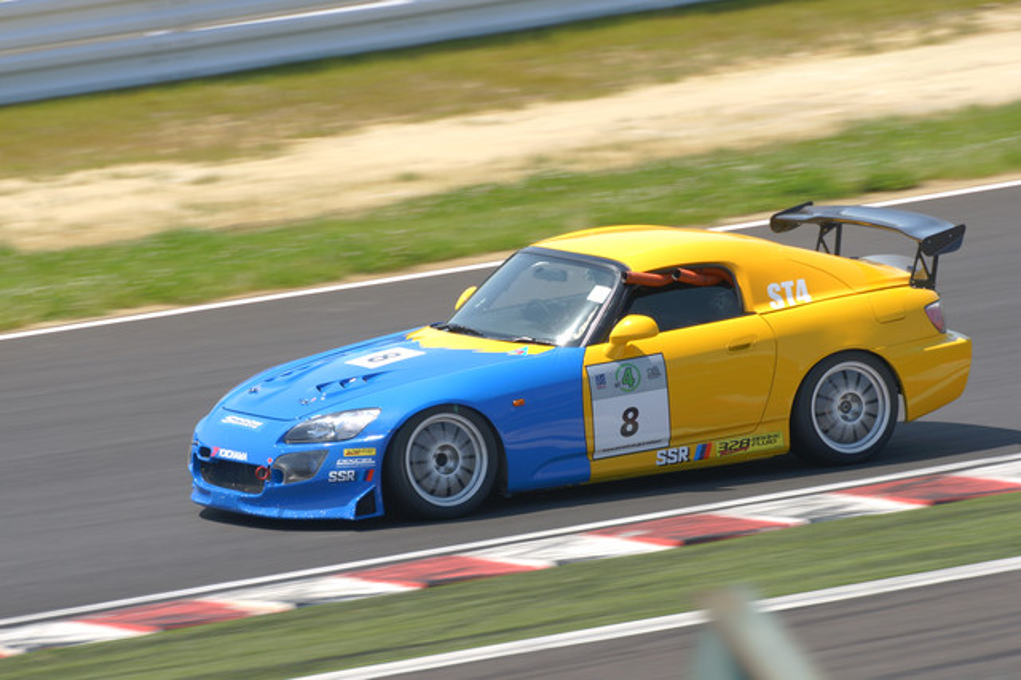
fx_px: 12755
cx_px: 510
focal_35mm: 450
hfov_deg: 4.6
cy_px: 340
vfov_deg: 3.1
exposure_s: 1/250
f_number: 9
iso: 100
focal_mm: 300
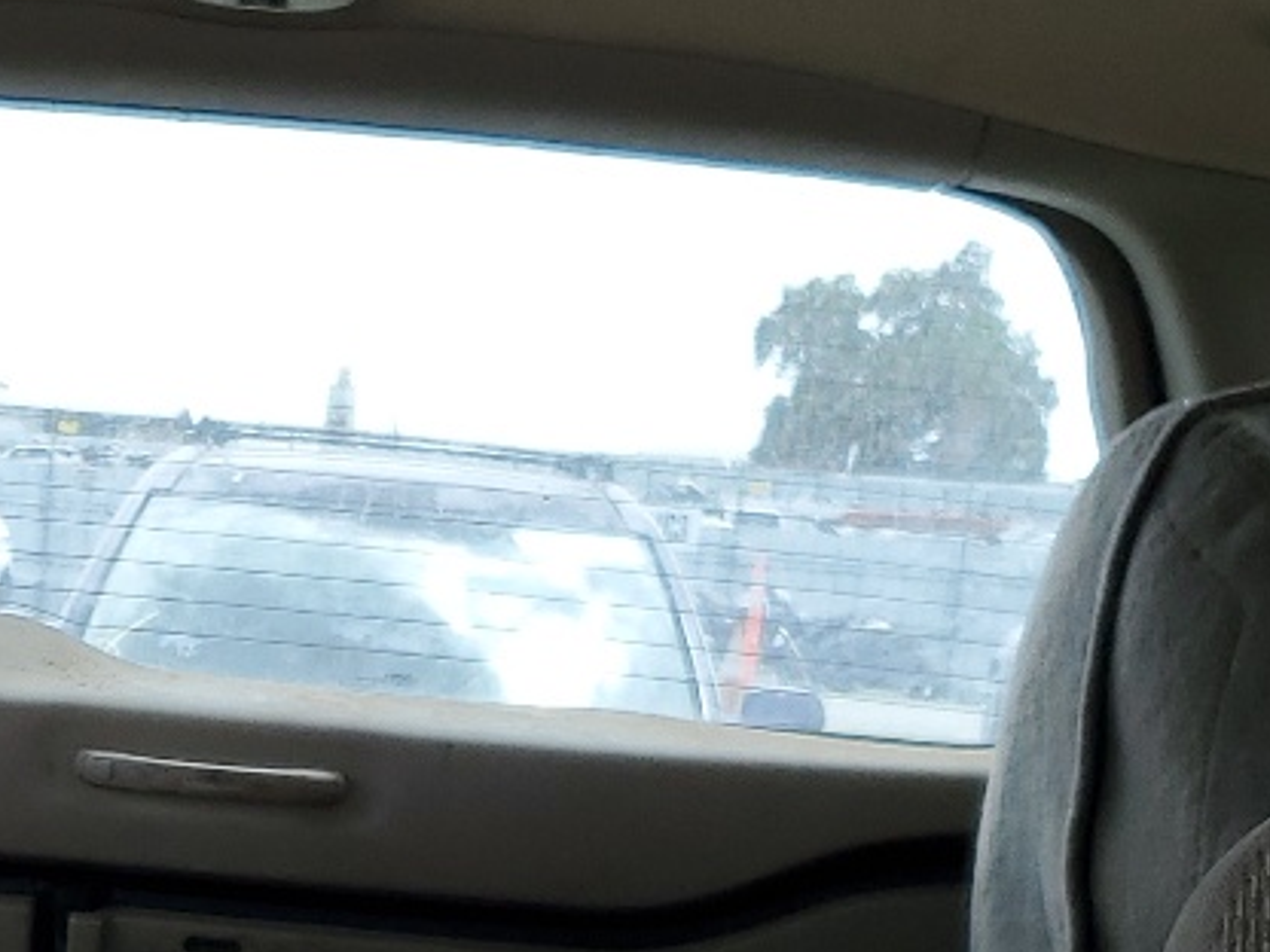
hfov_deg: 19.2
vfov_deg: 14.1
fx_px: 3669
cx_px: 67
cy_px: 1324
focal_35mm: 100
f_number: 1.5
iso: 50
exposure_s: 1/161
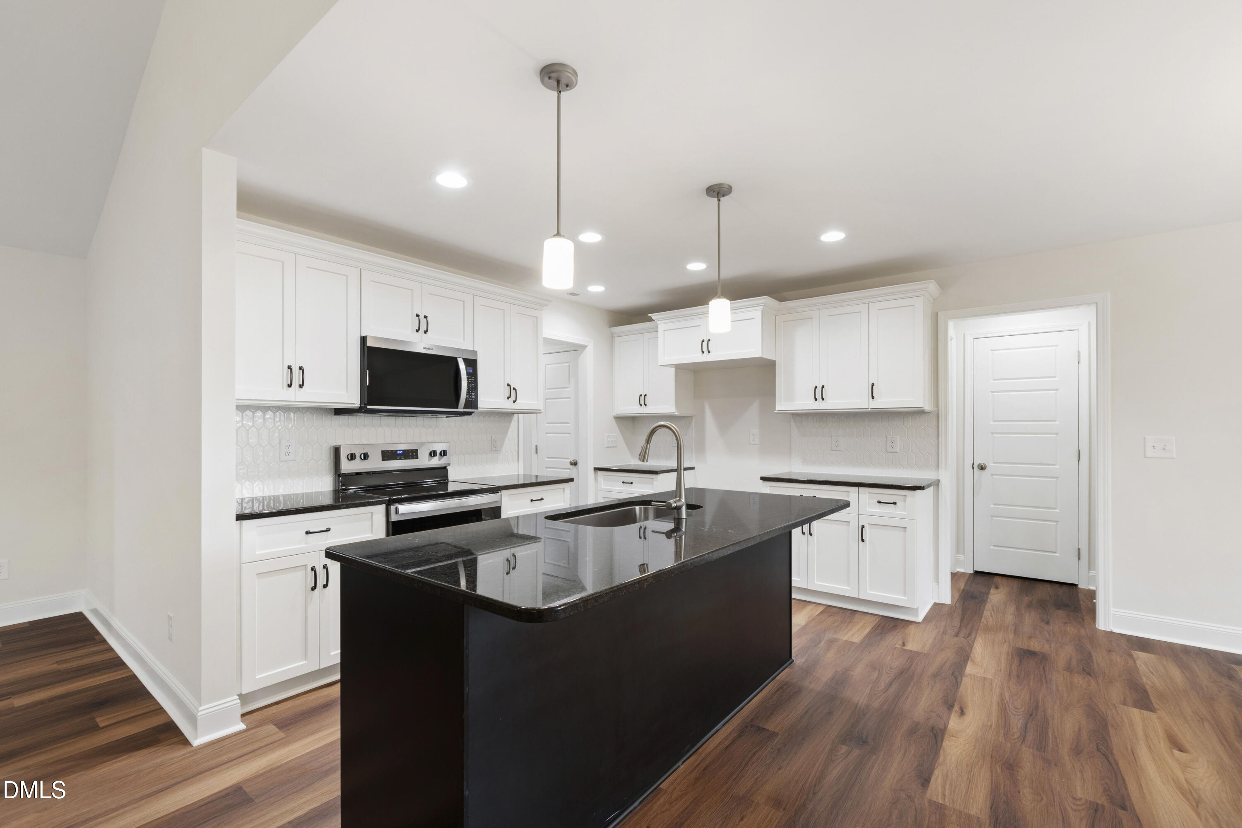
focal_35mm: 15
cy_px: 414
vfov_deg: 77.3
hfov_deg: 100.4
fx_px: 517
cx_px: 621
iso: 100
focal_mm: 10
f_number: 8
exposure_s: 1/2
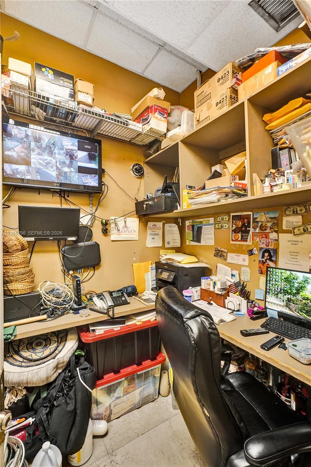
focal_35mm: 16
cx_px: 156
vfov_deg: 96.8
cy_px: 234
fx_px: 207
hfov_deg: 73.7
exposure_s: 1/100
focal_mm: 16
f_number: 4
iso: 800
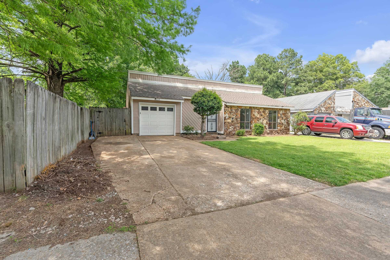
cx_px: 195
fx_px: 176
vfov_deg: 73.1
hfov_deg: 96.0
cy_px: 130
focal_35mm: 16
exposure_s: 1/750
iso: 320
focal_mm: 16.2
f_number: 5.6
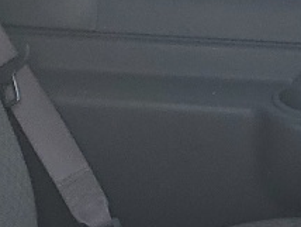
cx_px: 246
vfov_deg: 7.6
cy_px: 275
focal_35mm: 194
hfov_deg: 10.2
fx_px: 1689
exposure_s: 1/333
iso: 50
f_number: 1.5
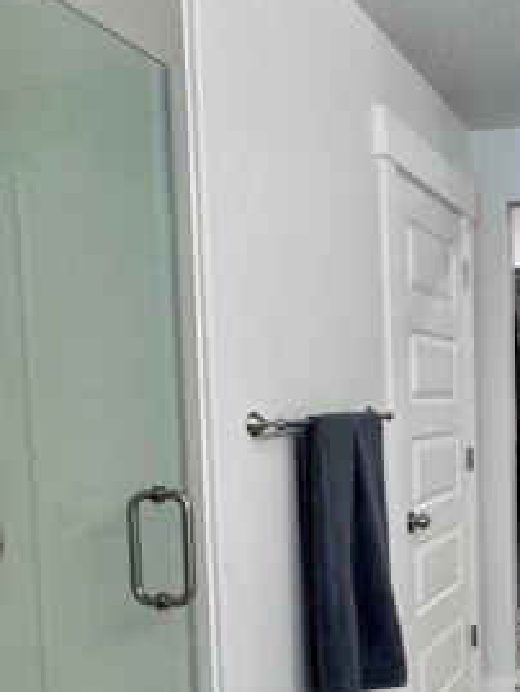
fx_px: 801
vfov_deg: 46.1
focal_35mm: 40
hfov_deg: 31.2
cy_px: 460
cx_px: 597
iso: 200
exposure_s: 1/120
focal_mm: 2.22
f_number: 2.2
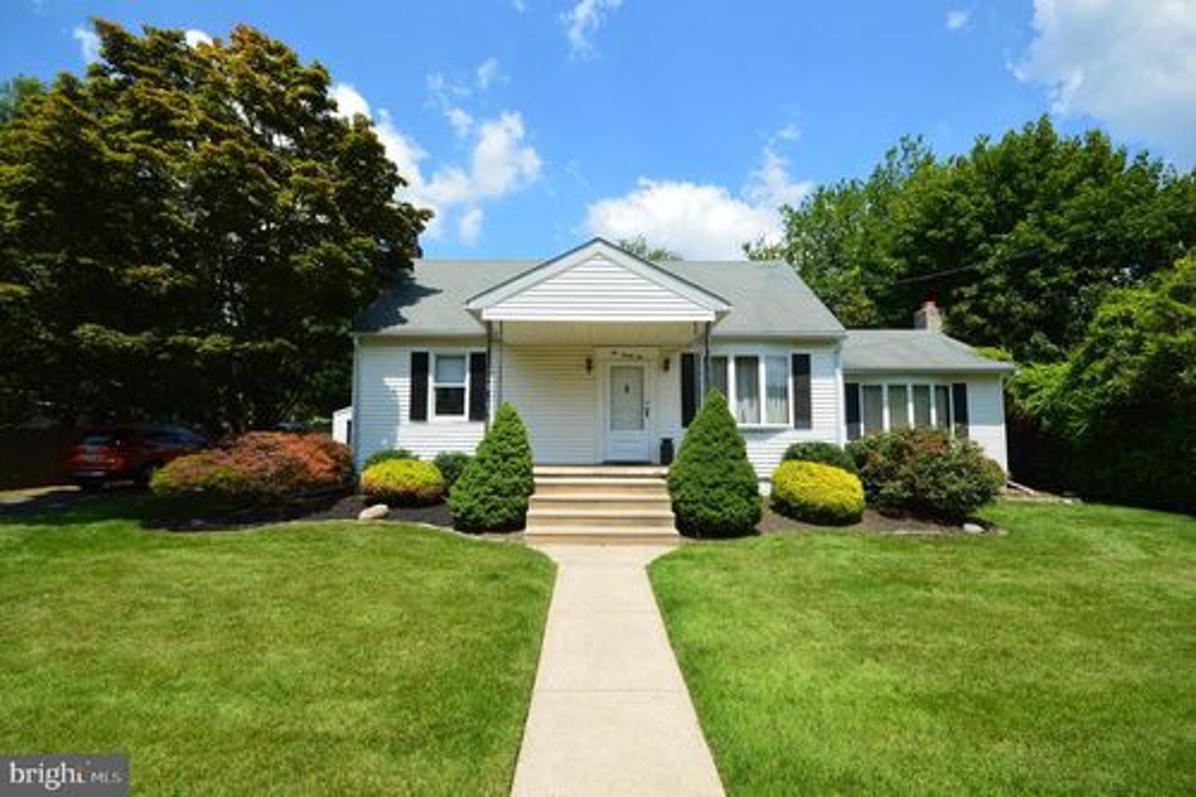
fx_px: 498
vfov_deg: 77.3
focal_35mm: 15
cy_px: 398
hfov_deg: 100.4
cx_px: 598
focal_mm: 10
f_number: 11
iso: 360
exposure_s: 1/500
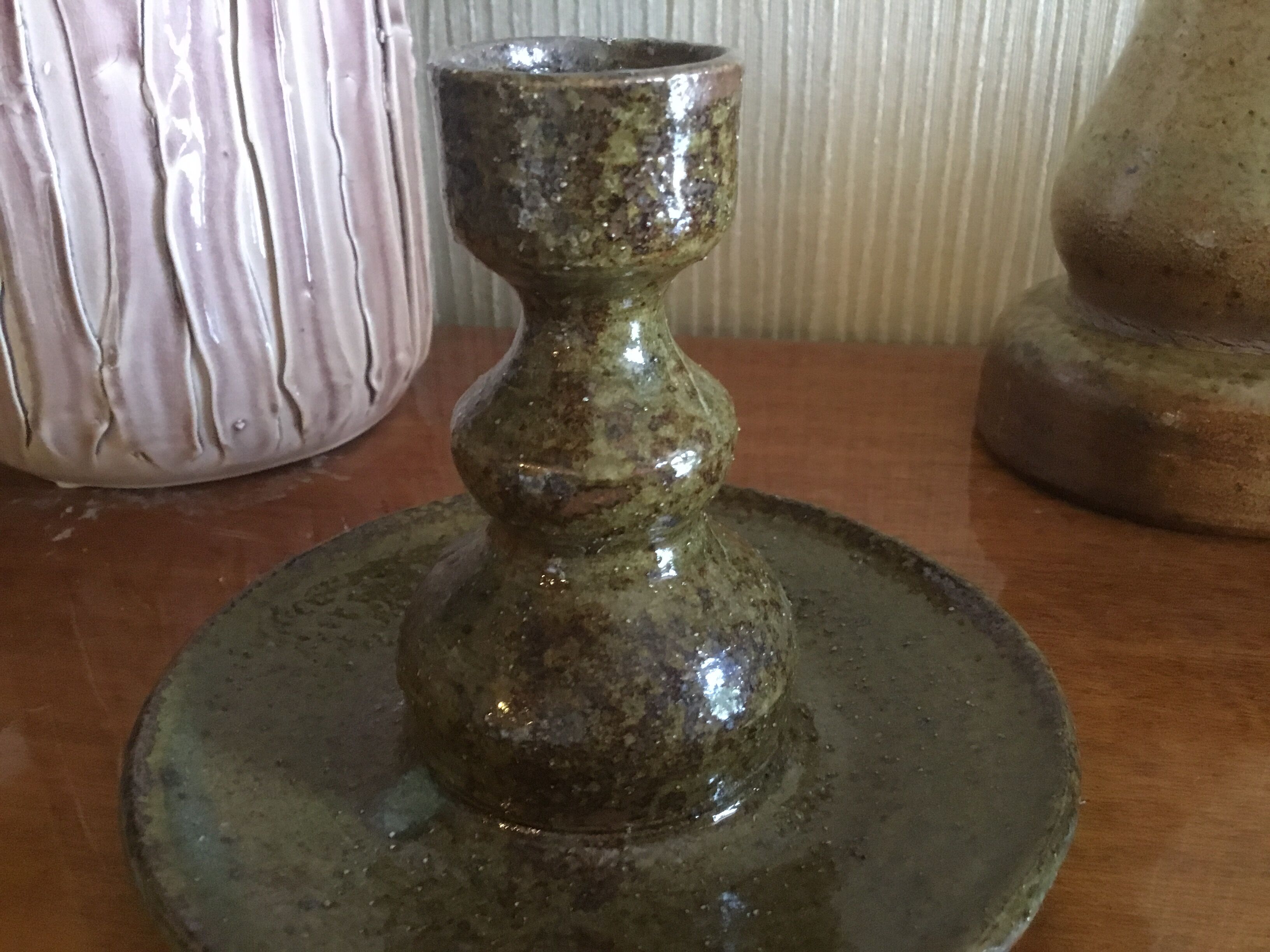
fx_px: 1137
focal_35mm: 31
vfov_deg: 45.4
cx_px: 635
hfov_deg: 58.4
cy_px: 476
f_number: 2.4
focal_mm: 3.3
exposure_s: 1/17
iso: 400
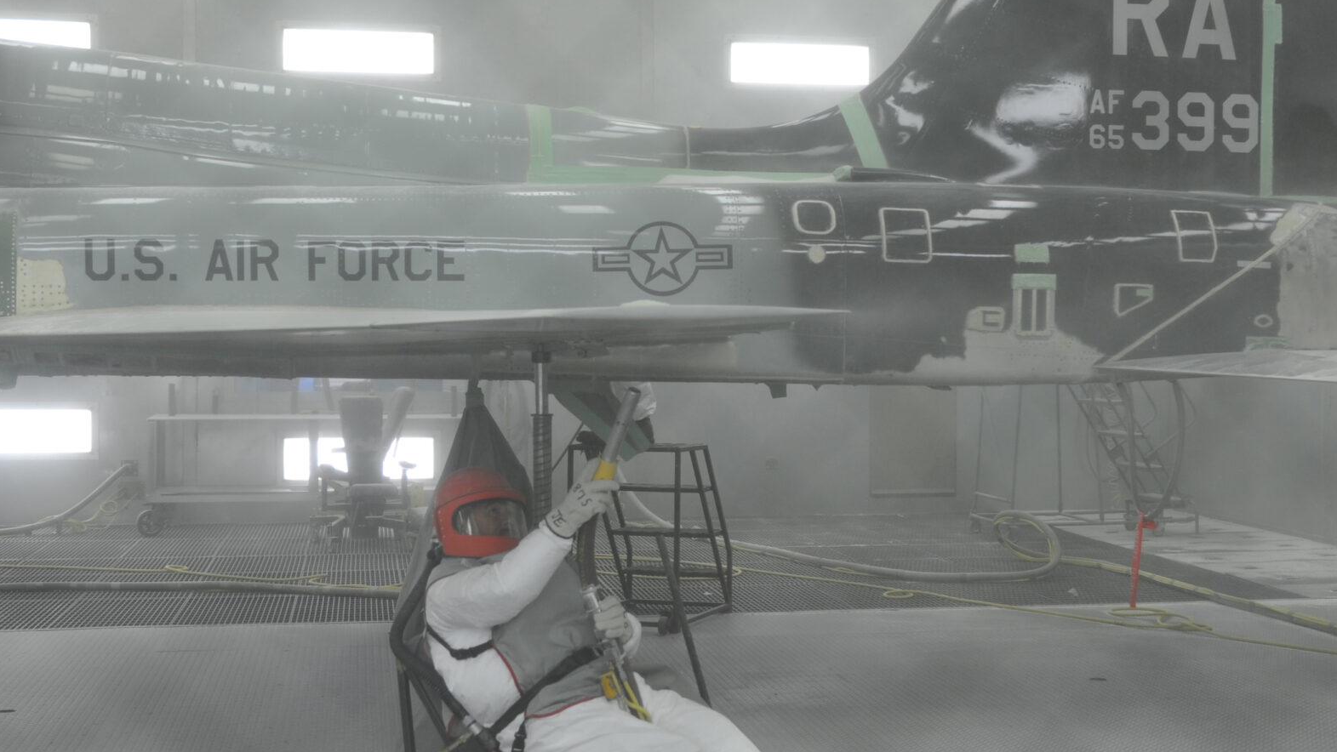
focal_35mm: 58
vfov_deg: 20.7
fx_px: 2056
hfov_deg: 36.0
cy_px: 361
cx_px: 732
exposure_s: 1/60
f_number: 4
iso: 320
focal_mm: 34
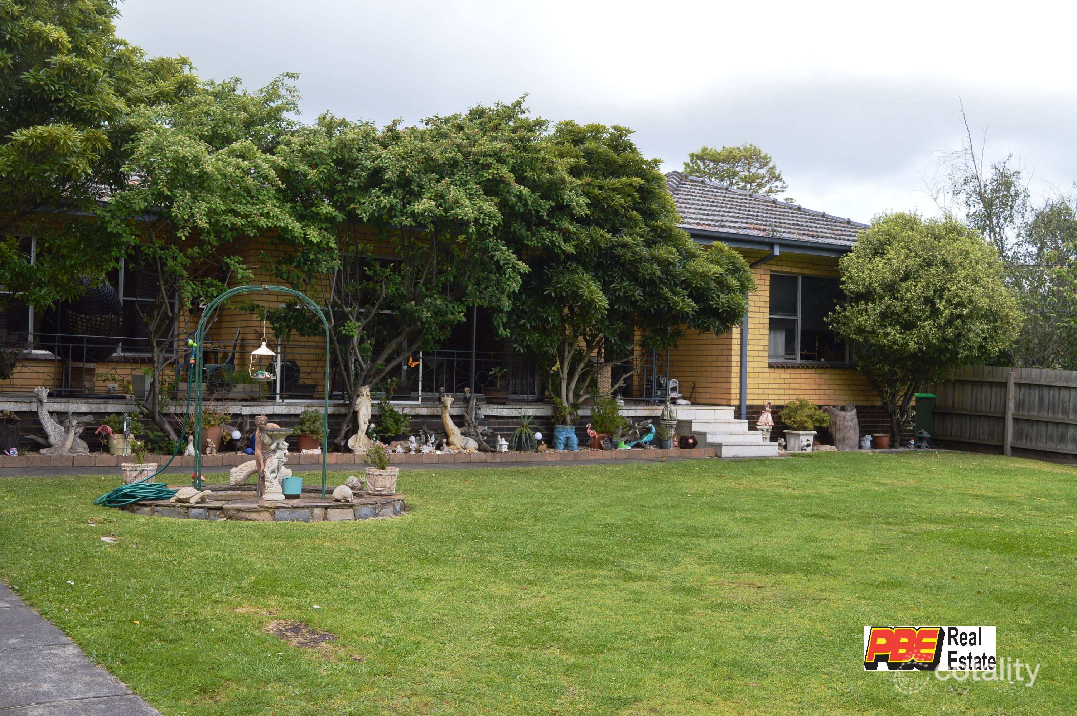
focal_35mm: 42
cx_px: 538
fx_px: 1255
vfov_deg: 31.8
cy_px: 358
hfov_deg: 46.4
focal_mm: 28
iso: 100
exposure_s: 1/200
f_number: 6.3
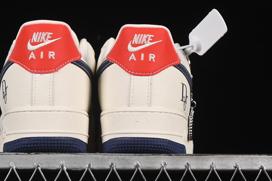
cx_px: 100
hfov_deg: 16.4
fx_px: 945
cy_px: 59
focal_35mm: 125
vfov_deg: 11.0
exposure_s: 1/80
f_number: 8
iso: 160
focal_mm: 50
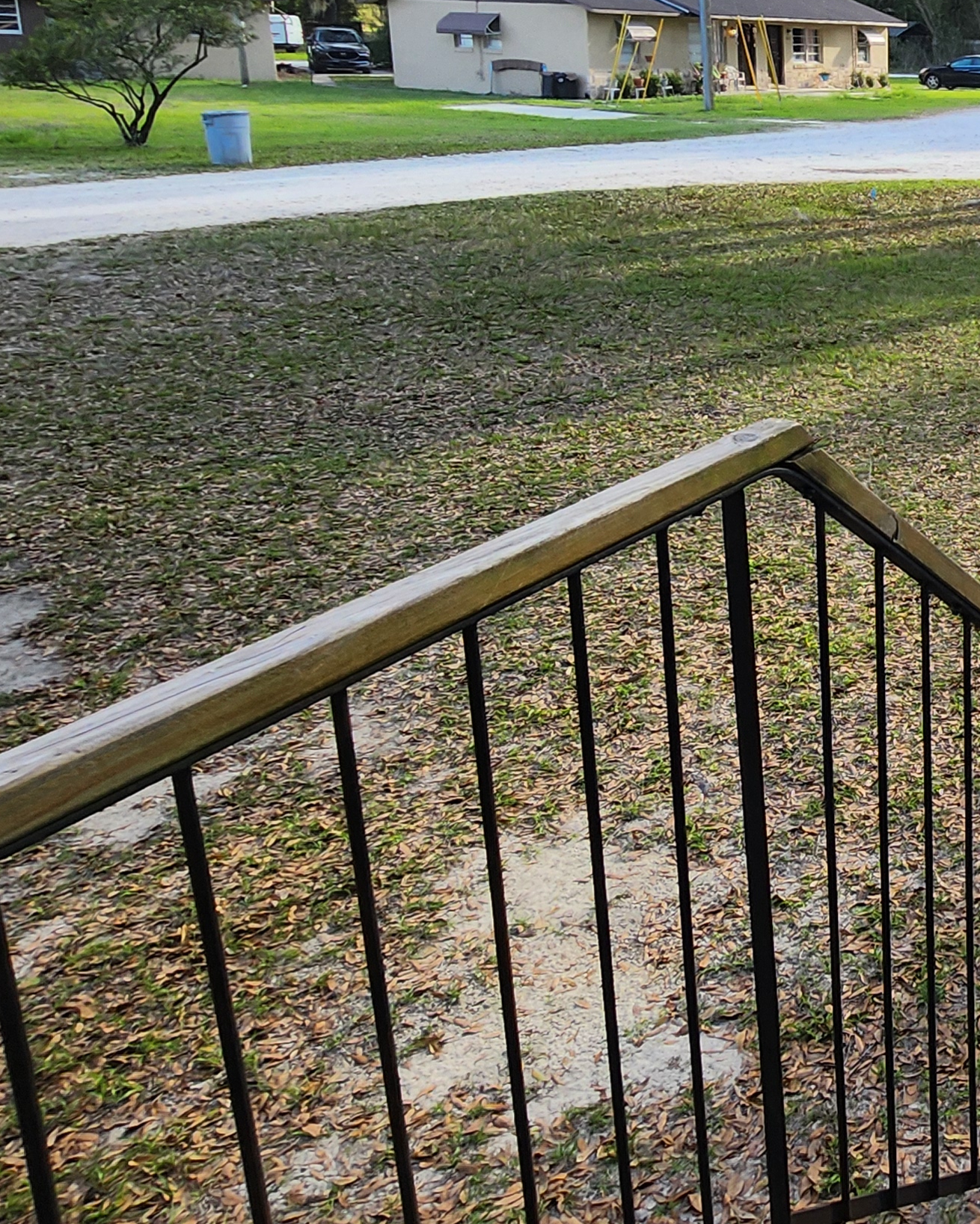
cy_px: 371
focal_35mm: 31
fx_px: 1124
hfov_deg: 35.4
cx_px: 1215
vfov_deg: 55.5
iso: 32
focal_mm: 1.7
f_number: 2.2
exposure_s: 1/251
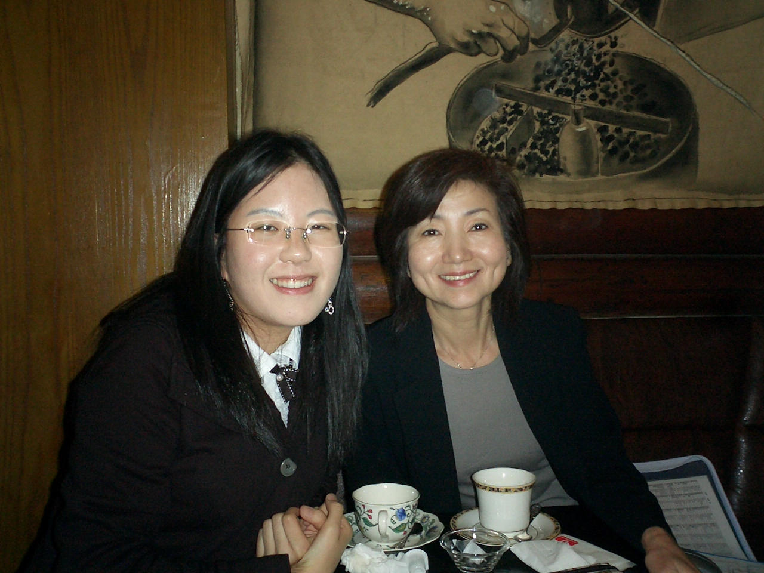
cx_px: 382
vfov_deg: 38.7
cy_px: 286
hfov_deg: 50.1
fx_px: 817
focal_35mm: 37
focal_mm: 5.6
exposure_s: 1/40
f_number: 3.5
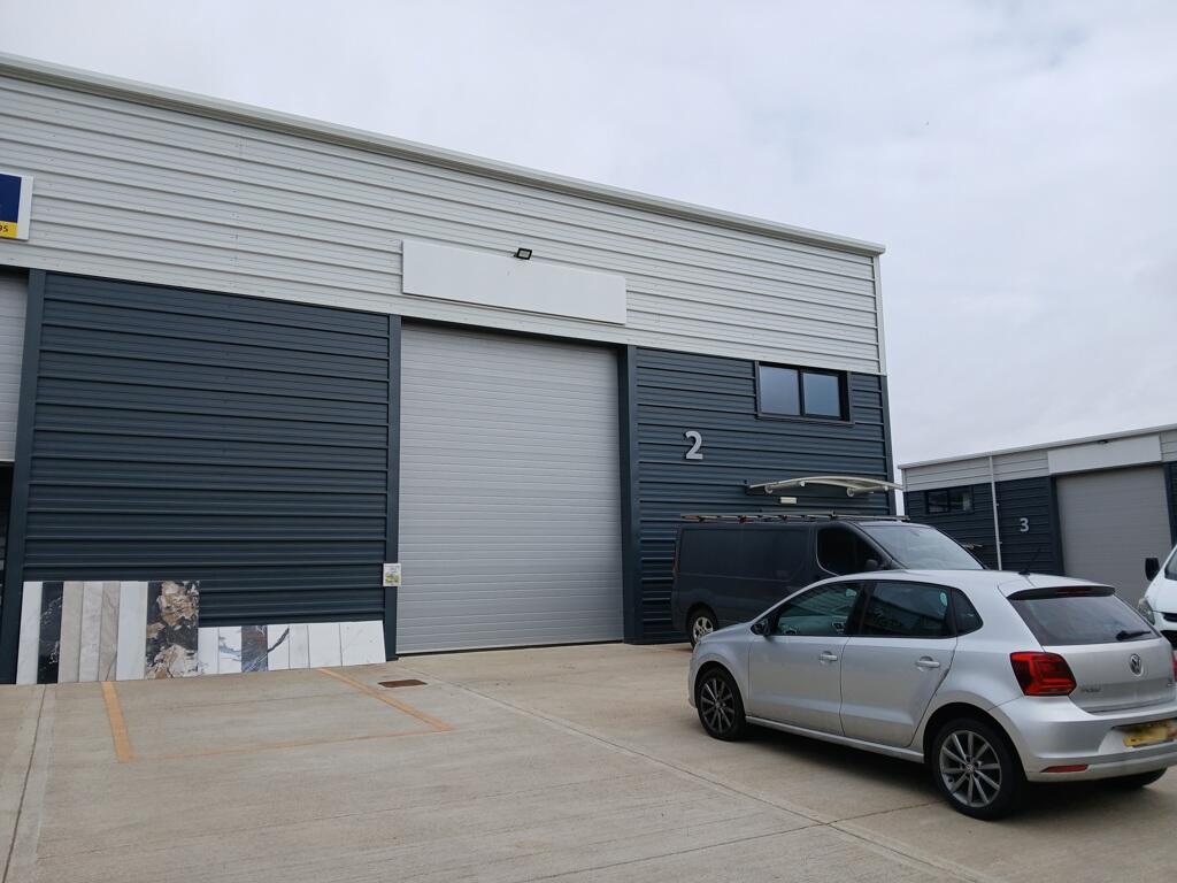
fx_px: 884
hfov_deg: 67.3
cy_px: 442
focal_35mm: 26
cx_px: 588
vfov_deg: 53.1
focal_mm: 3.98
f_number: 1.8
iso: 20
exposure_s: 1/573
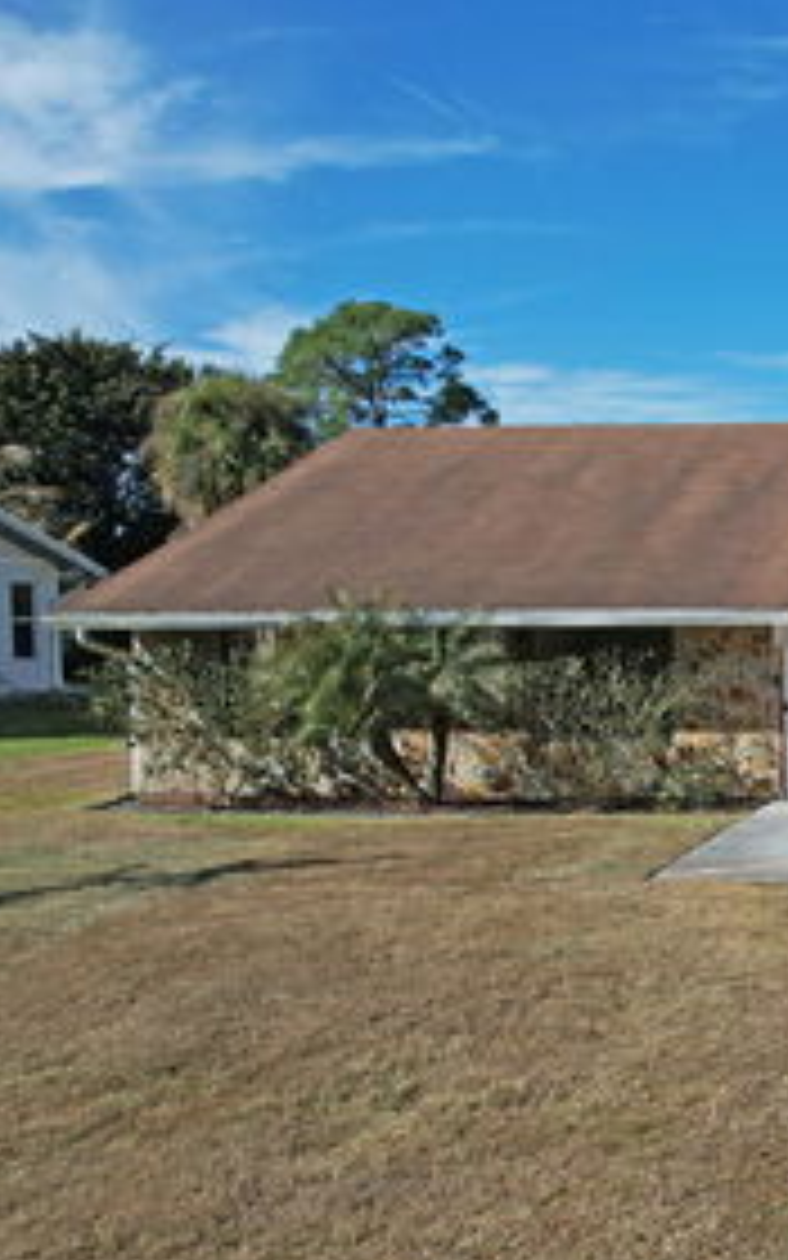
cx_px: 1004
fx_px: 1409
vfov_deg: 48.1
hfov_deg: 26.8
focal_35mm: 41
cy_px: 722
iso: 140
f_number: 2.8
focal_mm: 8.38
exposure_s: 1/2500
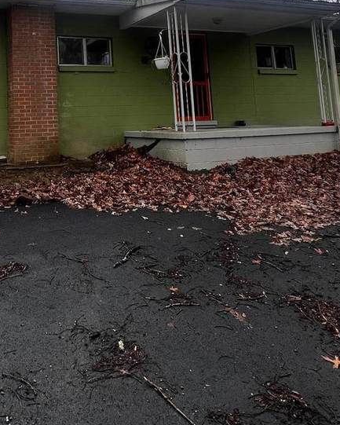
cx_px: 38
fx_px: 377
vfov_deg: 53.5
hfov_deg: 44.4
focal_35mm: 30
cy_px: 67
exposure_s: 1/544
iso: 32
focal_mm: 1.57
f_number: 1.8
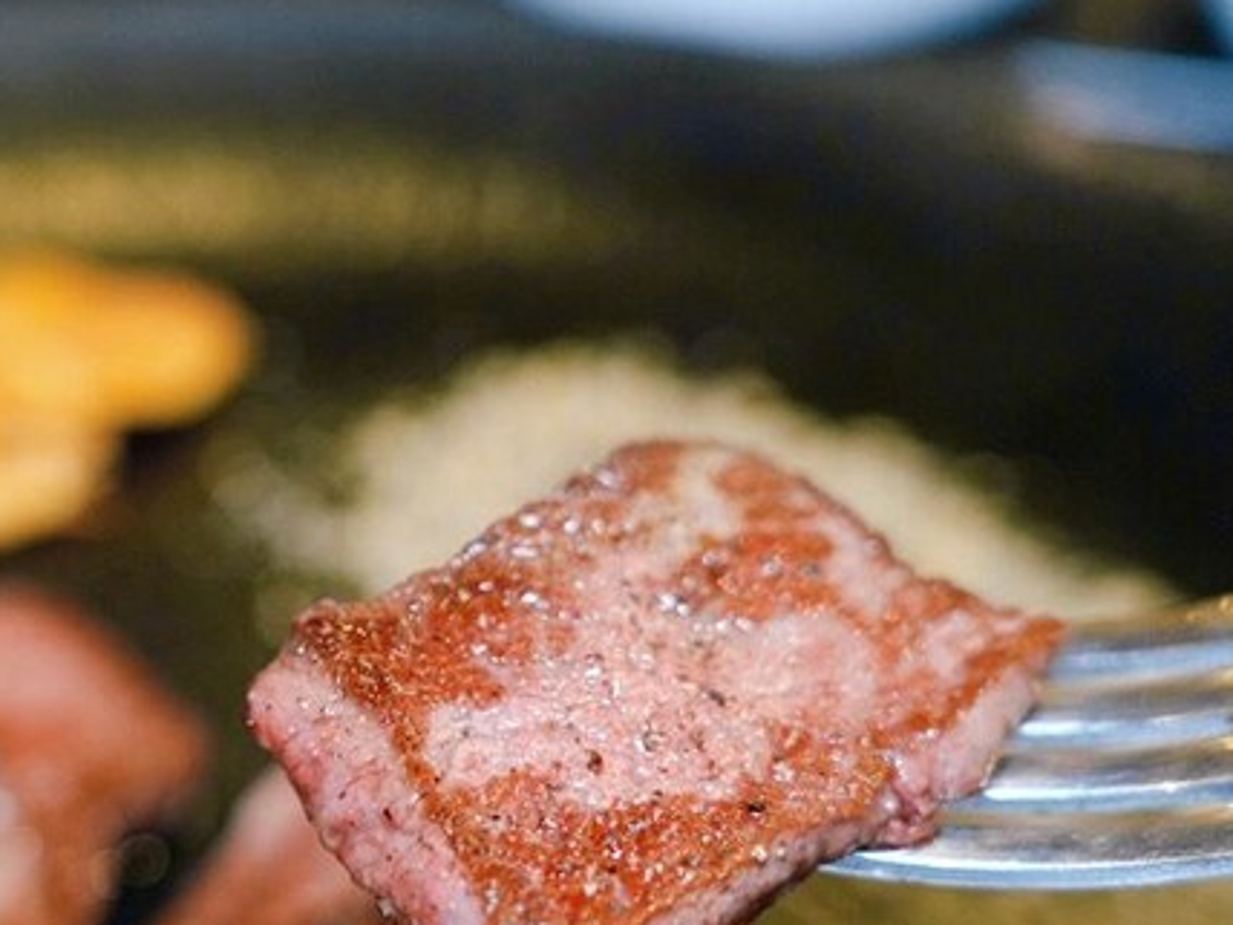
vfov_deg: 11.9
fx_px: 4417
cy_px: 651
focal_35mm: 124
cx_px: 291
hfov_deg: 15.8
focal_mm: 65
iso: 1000
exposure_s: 1/80
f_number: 4
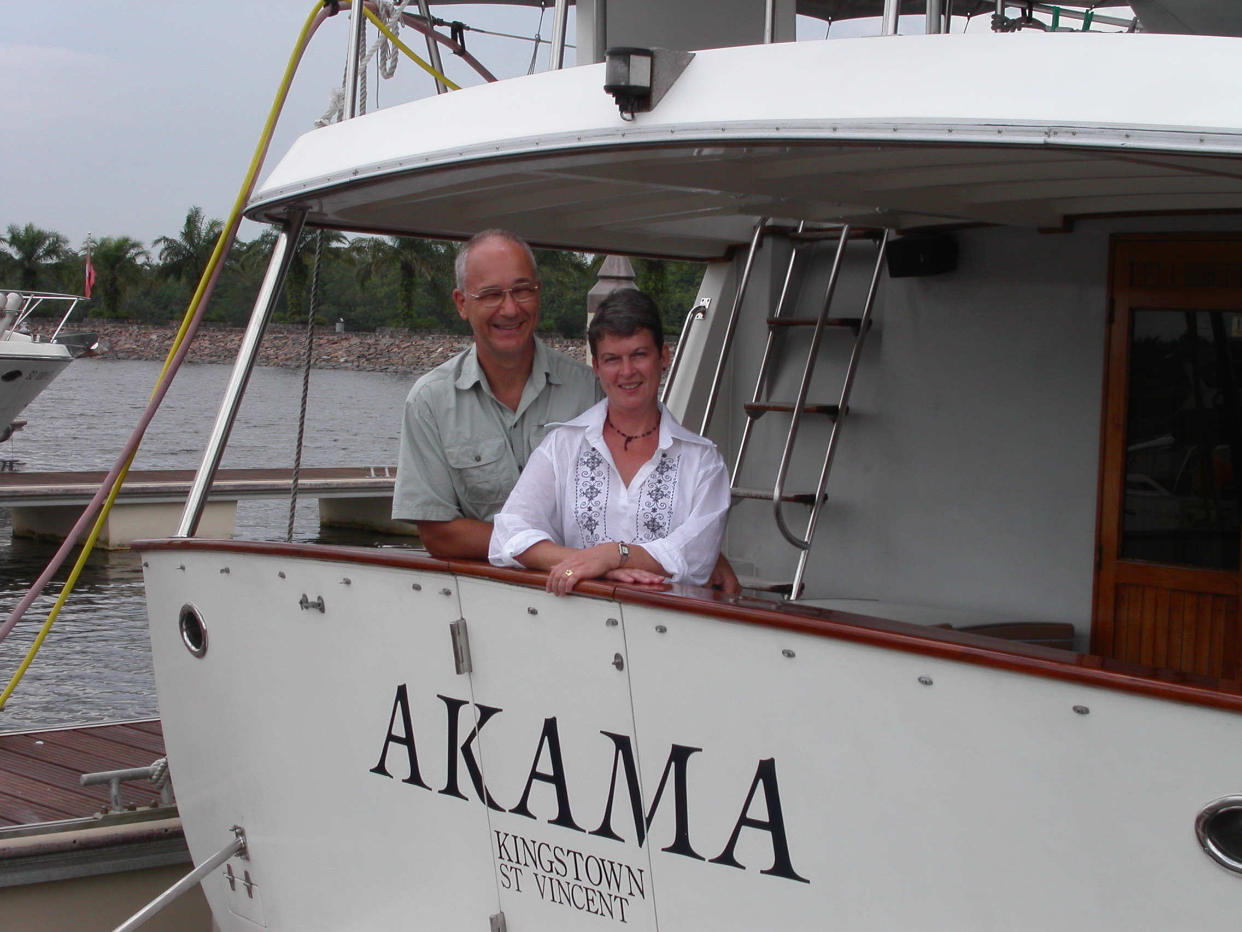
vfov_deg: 19.6
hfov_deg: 26.0
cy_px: 466
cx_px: 621
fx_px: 2691
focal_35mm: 75
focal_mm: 15.4
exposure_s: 1/350
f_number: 8
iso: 100
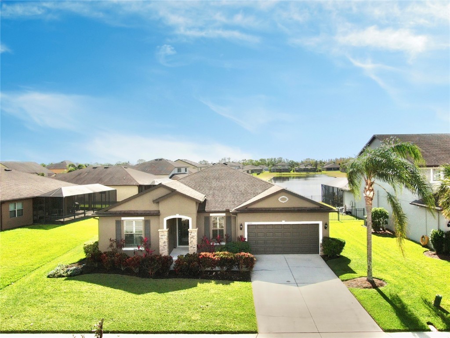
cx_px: 225
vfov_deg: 56.8
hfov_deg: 71.6
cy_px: 169
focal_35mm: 24
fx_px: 312
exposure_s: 1/3200
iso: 100
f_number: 2.8
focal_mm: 4.39
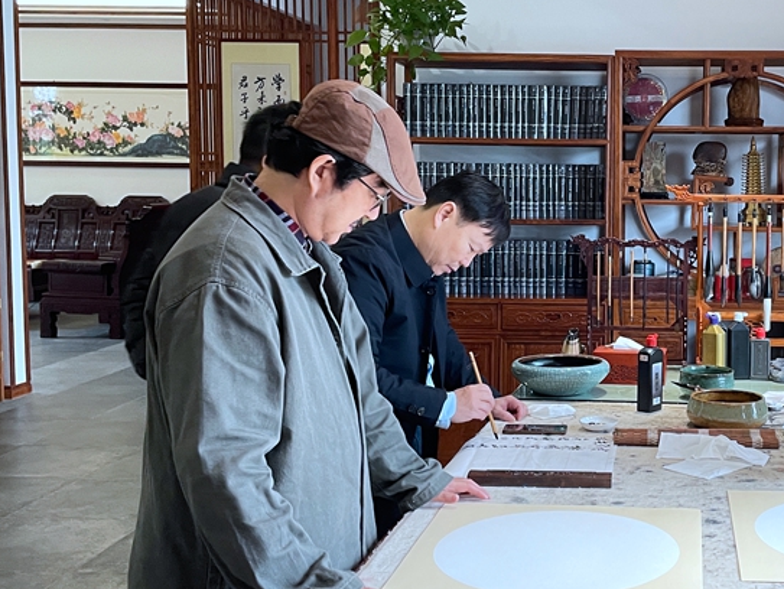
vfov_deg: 29.7
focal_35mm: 49
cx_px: 634
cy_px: 282
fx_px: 1111
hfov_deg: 37.4
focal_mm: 4.2
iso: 100
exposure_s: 1/50
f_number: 1.6
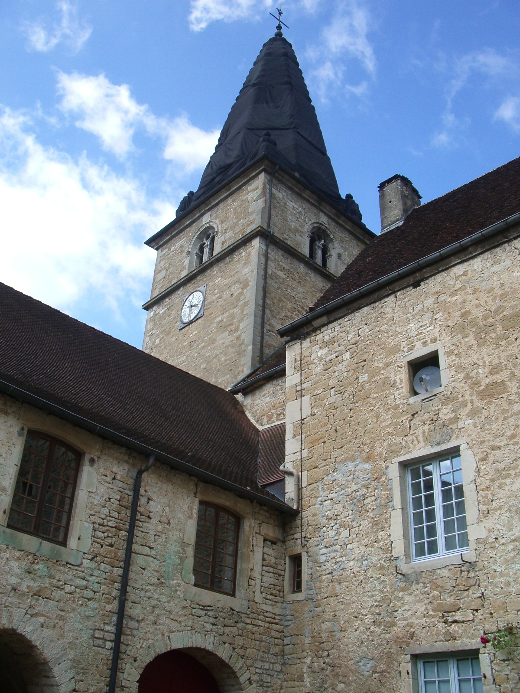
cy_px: 346
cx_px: 260
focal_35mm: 35
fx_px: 701
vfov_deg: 52.6
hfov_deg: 40.7
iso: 80
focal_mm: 5.8
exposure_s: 1/250
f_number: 4.3
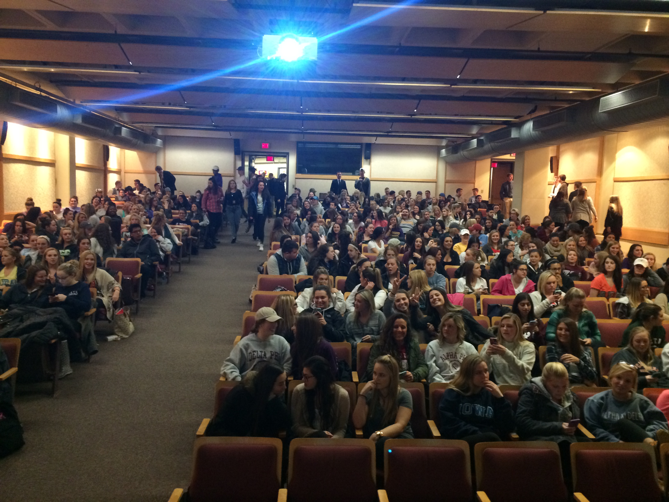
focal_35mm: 29
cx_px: 334
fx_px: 560
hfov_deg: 61.7
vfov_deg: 48.2
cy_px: 251
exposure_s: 1/20
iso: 320
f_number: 2.2
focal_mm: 4.15
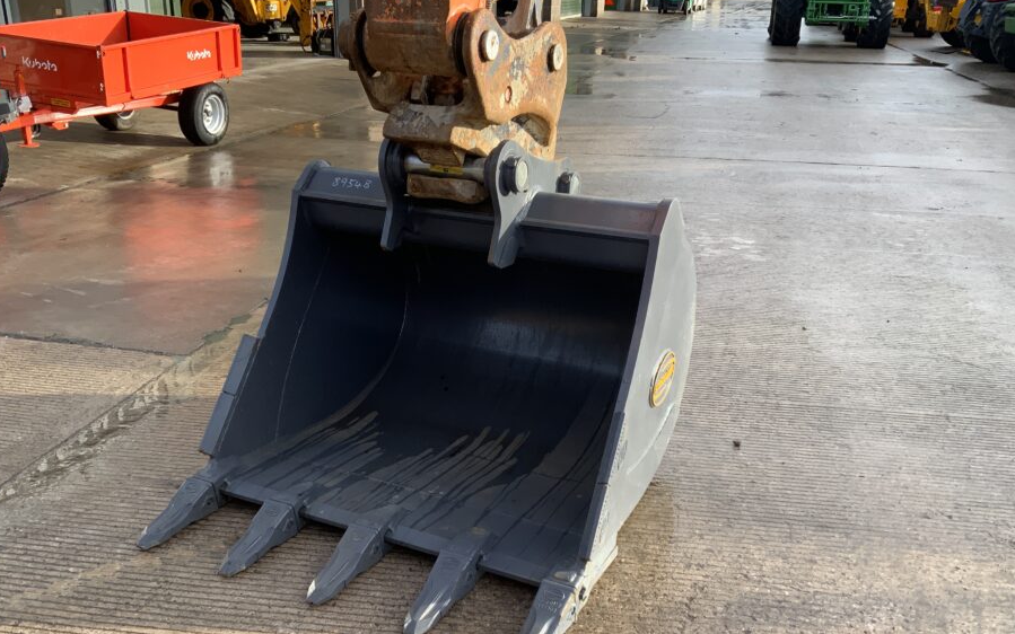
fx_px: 968
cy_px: 400
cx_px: 493
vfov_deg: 36.1
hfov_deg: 55.3
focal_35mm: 35
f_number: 1.8
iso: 16
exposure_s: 1/406
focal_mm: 3
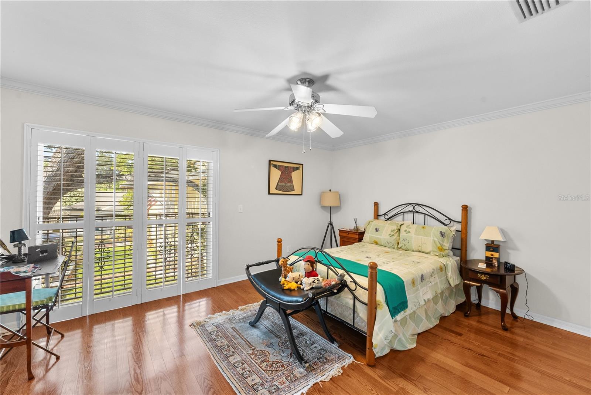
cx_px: 296
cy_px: 198
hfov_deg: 100.4
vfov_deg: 77.4
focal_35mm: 15
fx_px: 246
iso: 640
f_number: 9
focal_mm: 15
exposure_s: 1/2.5
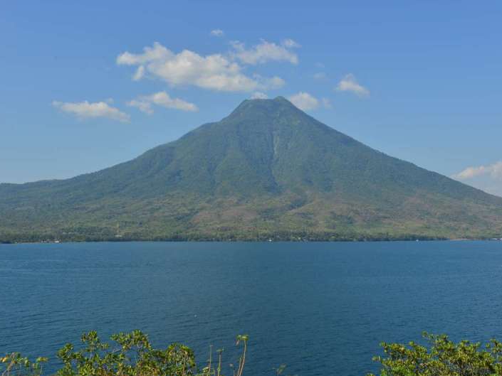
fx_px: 696
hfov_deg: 39.6
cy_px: 189
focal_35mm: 48
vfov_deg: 30.3
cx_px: 268
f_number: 11
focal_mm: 44
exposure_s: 1/500
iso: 250
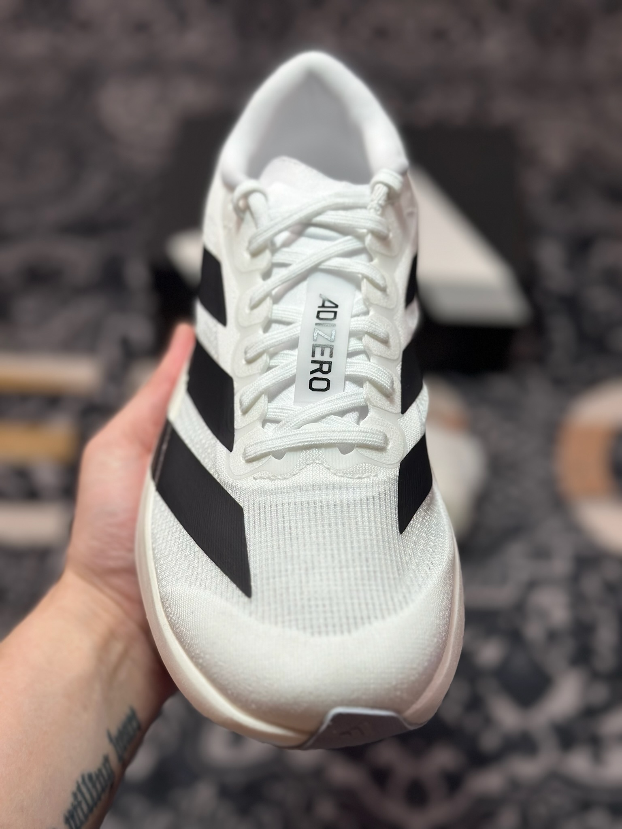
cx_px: 311
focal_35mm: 48
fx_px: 1150
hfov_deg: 30.3
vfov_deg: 39.7
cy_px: 414
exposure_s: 1/1095
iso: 80
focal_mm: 6.86
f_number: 1.78
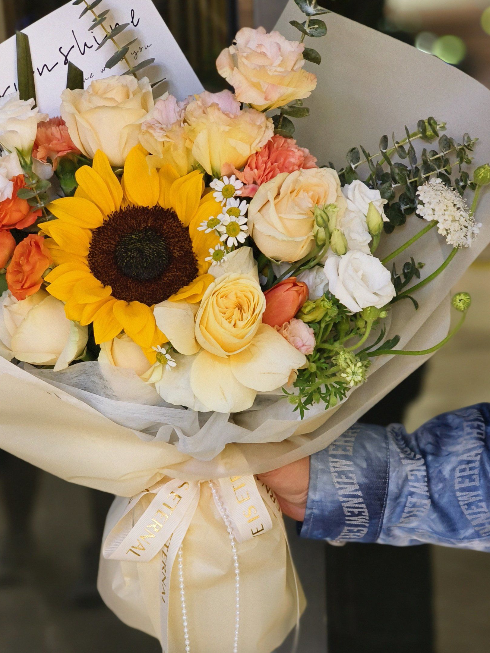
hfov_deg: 23.2
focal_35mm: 63
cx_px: 189
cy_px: 381
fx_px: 1189
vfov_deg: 30.7
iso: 312
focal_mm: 6.7
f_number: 2
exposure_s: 1/50
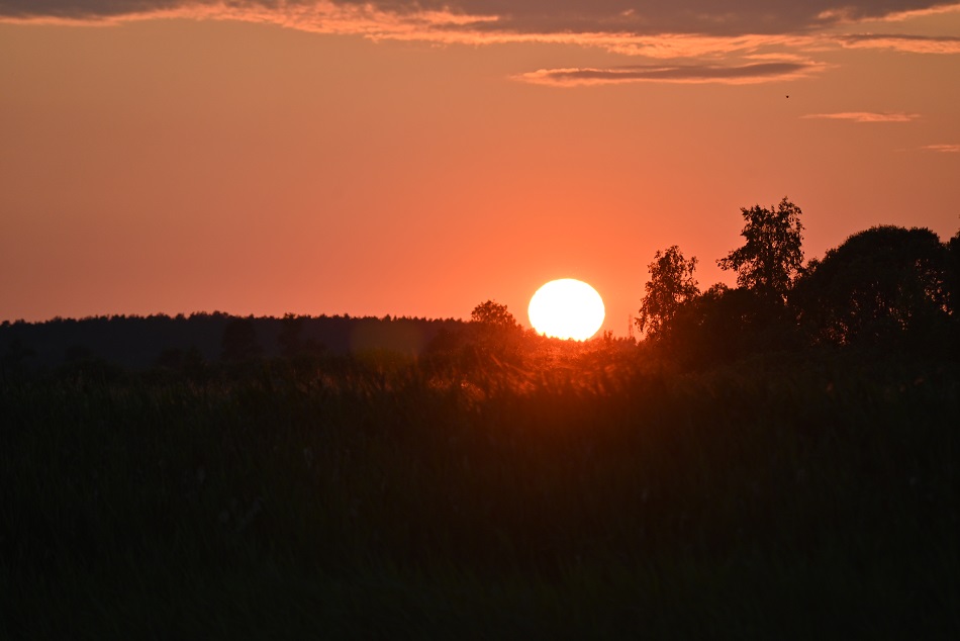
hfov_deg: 6.9
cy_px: 320
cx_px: 480
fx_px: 8002
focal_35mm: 300
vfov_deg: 4.6
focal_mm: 300
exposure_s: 1/1000
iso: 280
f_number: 5.6
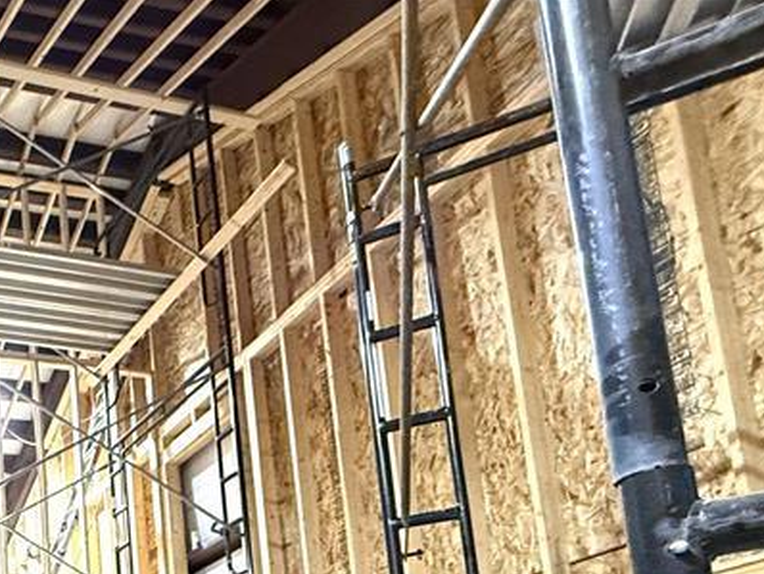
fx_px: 795
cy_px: 733
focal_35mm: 36
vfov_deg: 31.4
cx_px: -115
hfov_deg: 39.6
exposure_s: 1/60
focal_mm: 2.22
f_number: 2.2
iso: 640
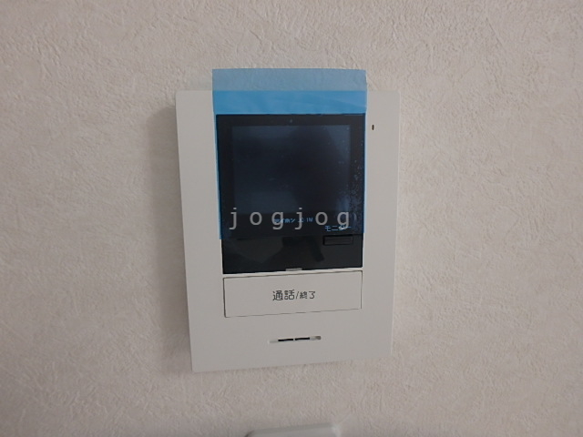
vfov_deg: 63.4
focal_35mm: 21
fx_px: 354
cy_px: 218
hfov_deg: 79.0
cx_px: 292
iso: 200
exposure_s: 1/40
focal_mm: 3.7
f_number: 3.5
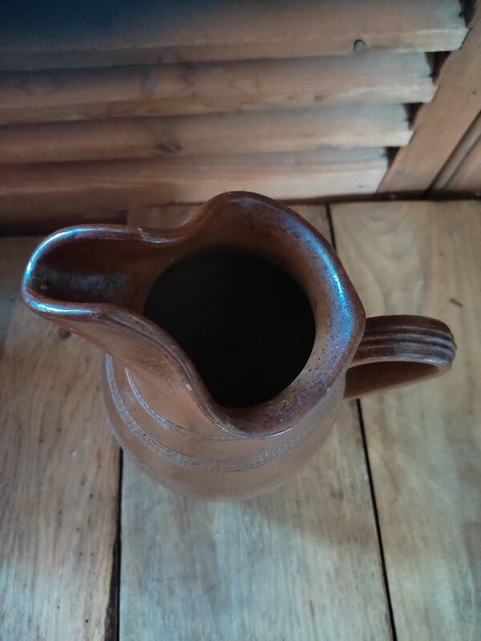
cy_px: 320
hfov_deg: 53.1
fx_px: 482
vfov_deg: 67.3
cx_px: 240
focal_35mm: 26
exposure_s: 1/14
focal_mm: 4.74
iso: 7617
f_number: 1.79
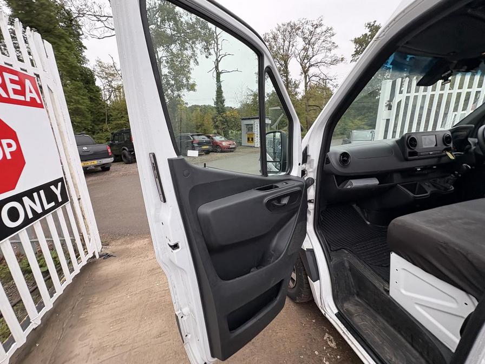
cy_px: 182
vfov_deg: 85.7
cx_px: 242
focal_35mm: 14
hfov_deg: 102.1
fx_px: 196
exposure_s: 1/99
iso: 80
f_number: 2.2
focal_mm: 2.22
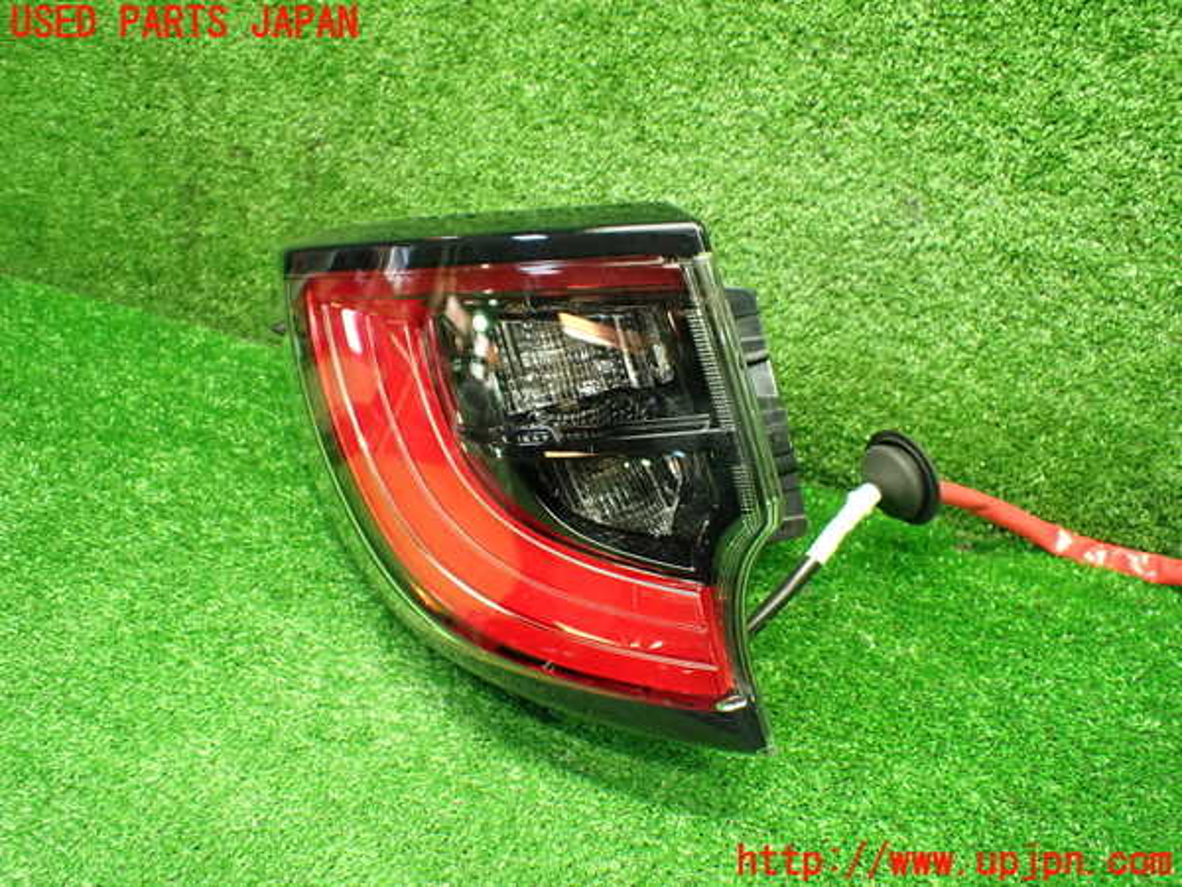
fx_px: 1024
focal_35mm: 30
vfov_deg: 46.8
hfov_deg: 60.0
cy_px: 444
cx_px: 591
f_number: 2.3
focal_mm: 5.4
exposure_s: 1/60
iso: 800
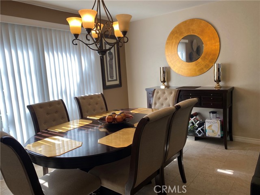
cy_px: 98
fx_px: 195
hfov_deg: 67.3
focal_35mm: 26
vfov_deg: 53.1
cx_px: 130
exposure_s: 1/147
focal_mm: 4.25
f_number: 1.8
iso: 32
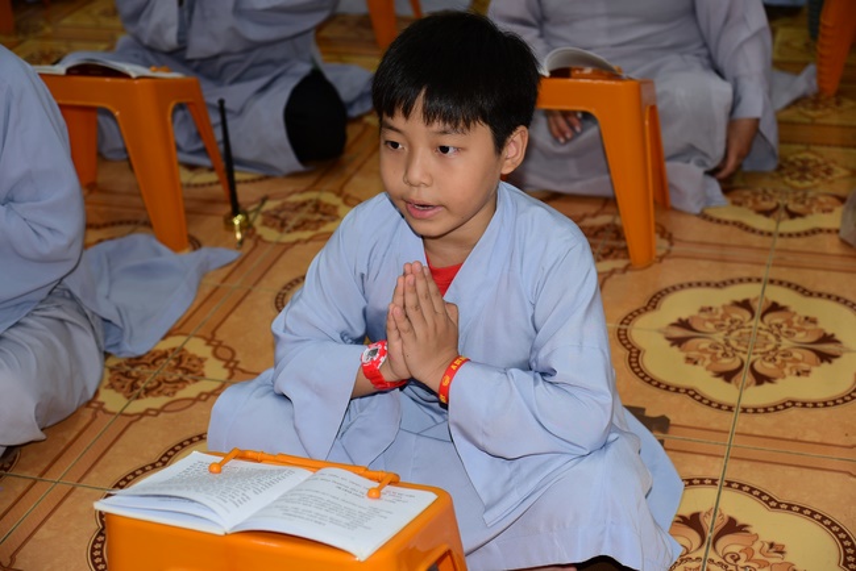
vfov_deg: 24.6
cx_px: 428
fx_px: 1308
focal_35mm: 55
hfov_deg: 36.2
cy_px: 286
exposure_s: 1/60
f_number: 4
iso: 320
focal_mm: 55
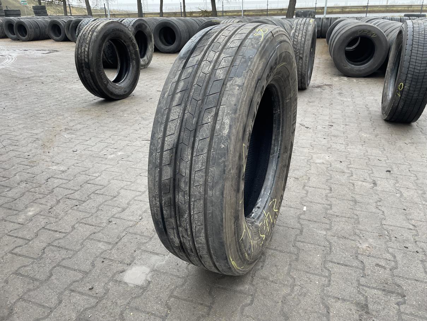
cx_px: 214
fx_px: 321
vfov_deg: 53.1
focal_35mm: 26
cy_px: 160
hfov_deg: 67.3
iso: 80
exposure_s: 1/121
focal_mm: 4.2
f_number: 1.6
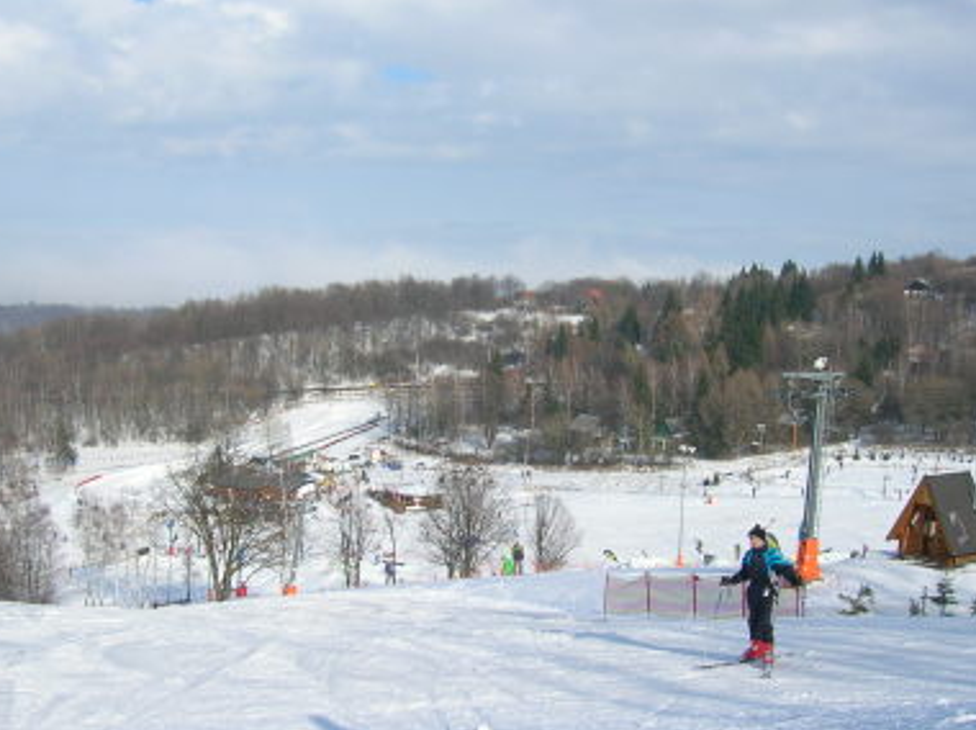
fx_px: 1211
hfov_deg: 43.9
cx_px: 493
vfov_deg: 33.5
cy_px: 392
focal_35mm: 43
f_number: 4.9
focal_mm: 5.7
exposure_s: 1/504
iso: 50
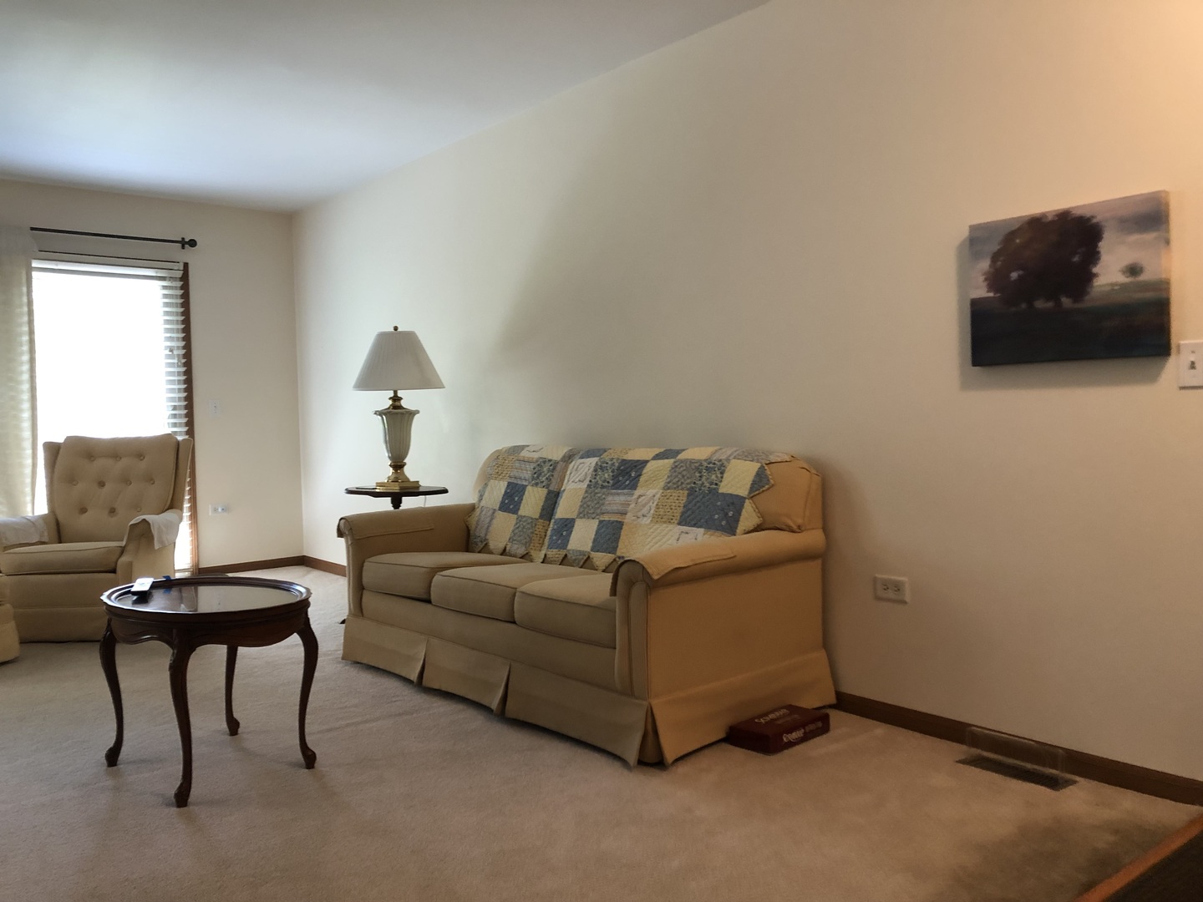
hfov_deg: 63.4
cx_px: 602
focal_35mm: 28
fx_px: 973
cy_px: 451
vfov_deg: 49.7
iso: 50
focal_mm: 3.99
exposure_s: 1/15
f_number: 1.8
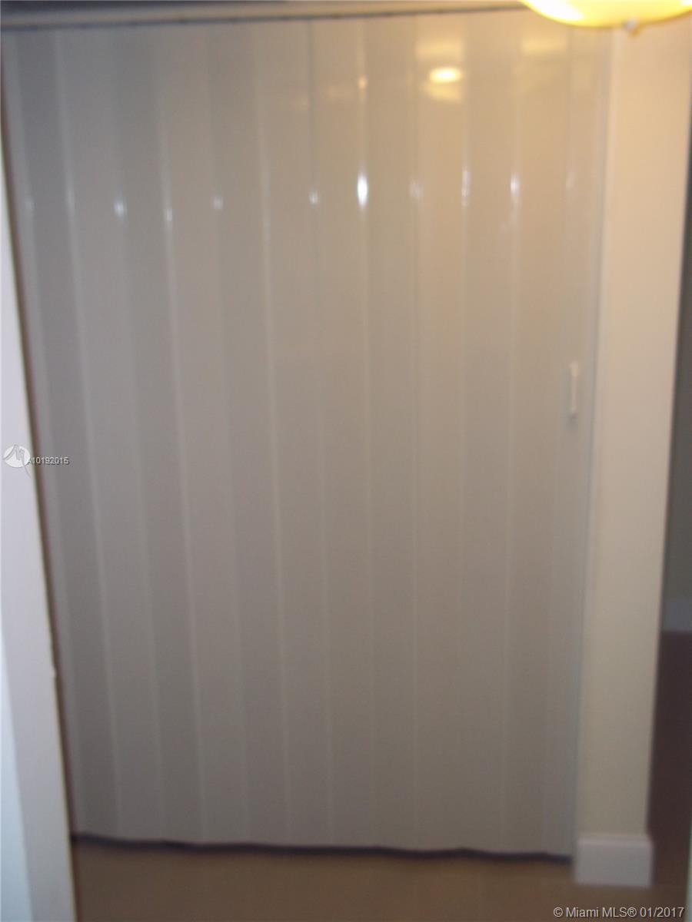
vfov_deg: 51.4
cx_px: 346
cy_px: 461
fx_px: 960
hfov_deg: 39.7
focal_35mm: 36
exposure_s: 1/30
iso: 80
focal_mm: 6.5
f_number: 3.1
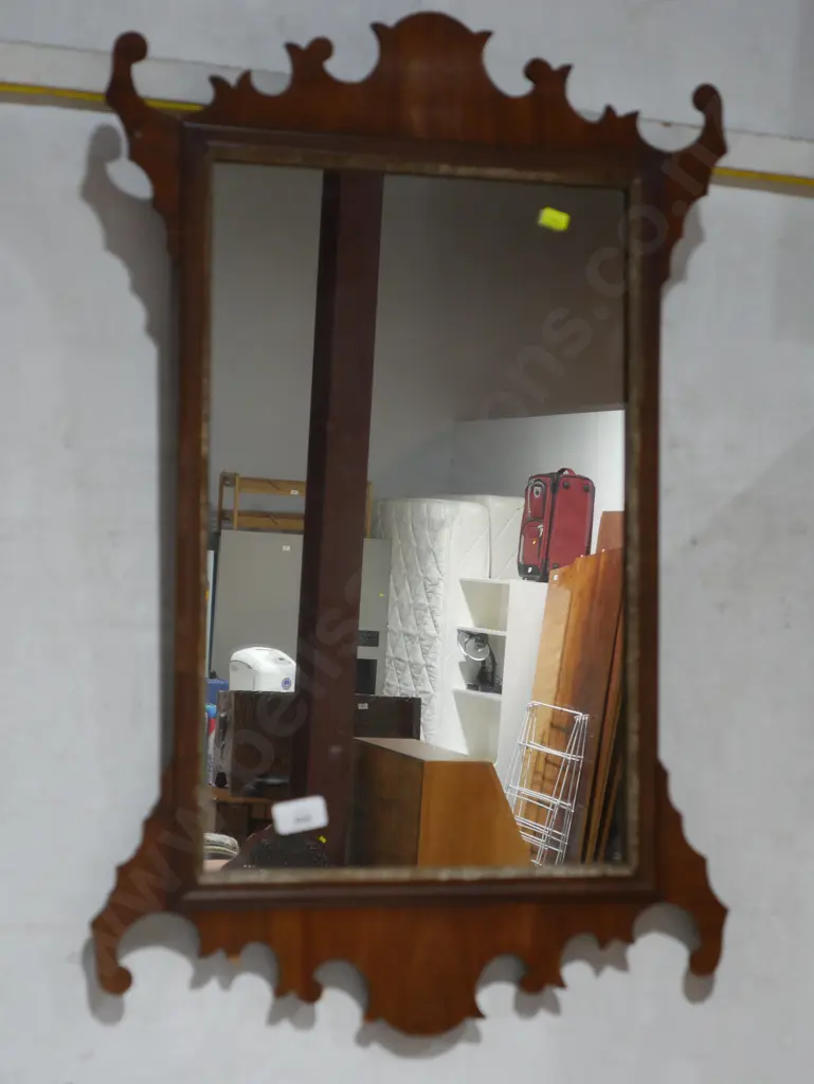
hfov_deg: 17.6
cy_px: 542
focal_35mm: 84
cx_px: 407
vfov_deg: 23.3
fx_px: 2632
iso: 1250
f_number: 5.6
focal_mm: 42
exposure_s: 1/100
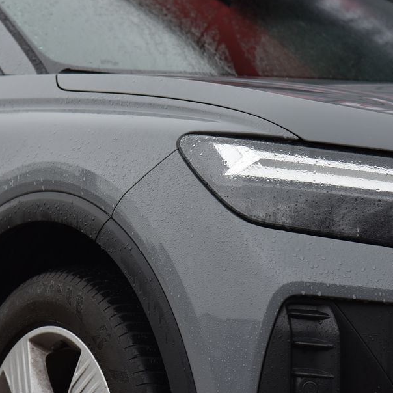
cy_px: 195
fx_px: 2222
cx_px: 179
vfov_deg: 10.1
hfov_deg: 10.1
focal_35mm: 173
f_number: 5
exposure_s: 1/100
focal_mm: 120
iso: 500
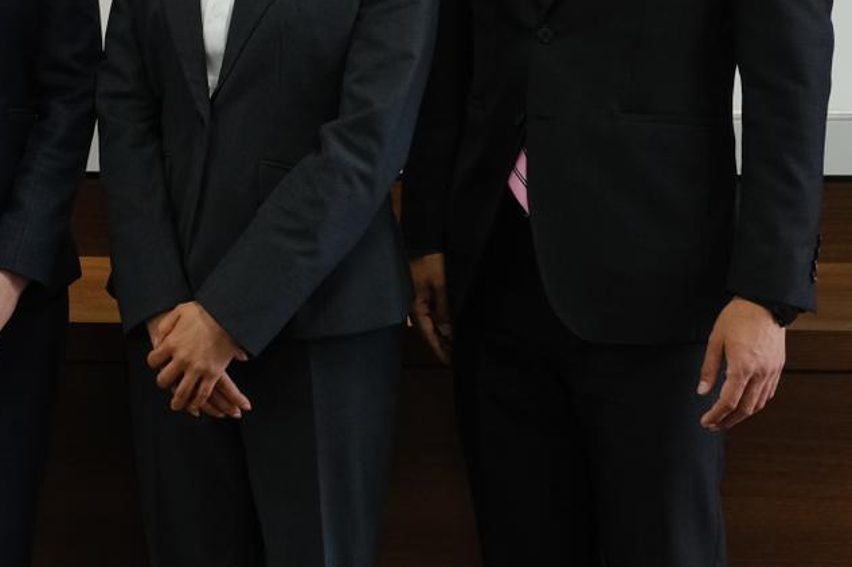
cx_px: 173
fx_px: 2365
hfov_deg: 20.2
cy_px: -69
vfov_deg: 13.4
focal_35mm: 100
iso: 1600
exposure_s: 1/160
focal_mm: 29.3
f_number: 5
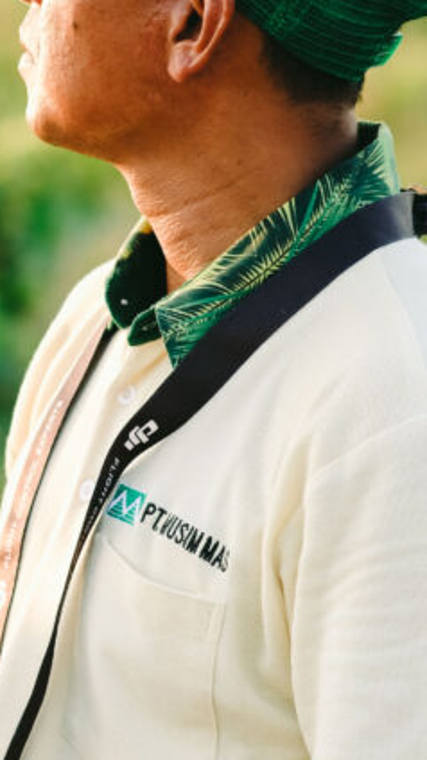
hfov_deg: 3.7
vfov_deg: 6.7
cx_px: -37
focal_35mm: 324
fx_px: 6532
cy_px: 341
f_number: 2.8
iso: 160
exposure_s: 1/320
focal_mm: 85
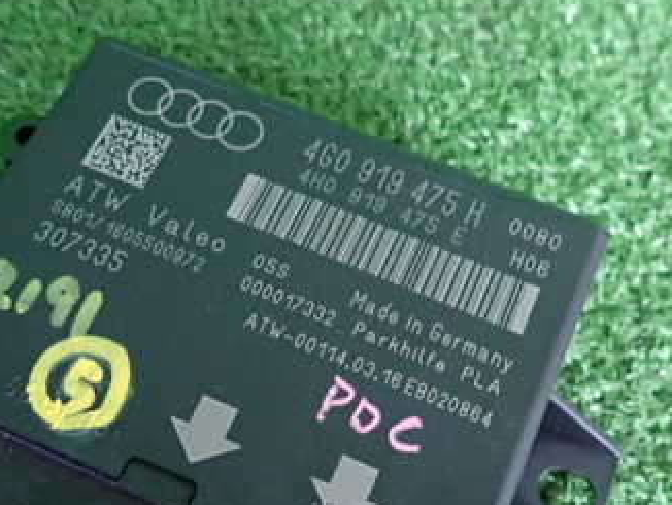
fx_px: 894
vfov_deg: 30.8
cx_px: 284
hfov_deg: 41.1
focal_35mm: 46
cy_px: 402
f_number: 2
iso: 640
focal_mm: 4.5
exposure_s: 1/30
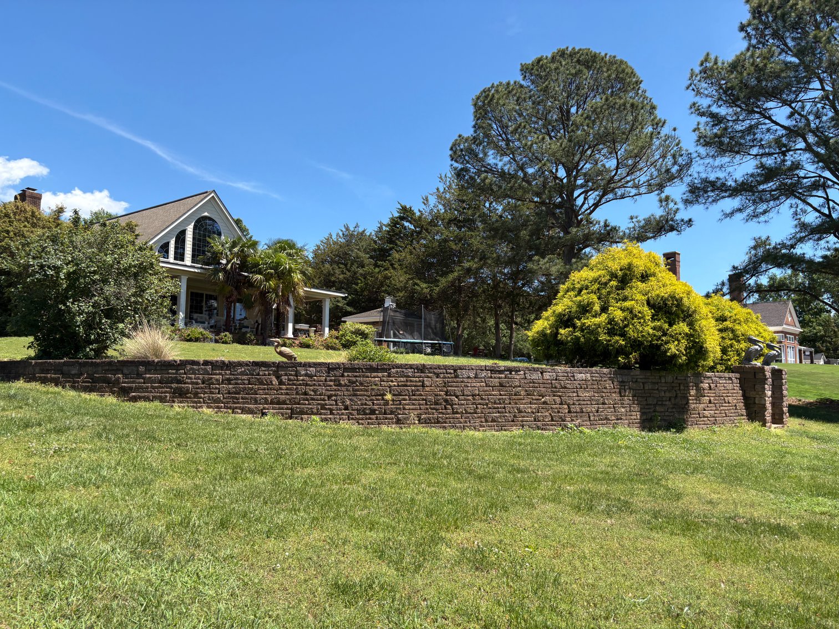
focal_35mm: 26
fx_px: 630
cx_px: 420
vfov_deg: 53.1
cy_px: 314
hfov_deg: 67.3
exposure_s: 1/1799
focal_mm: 5.96
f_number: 1.6
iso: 50
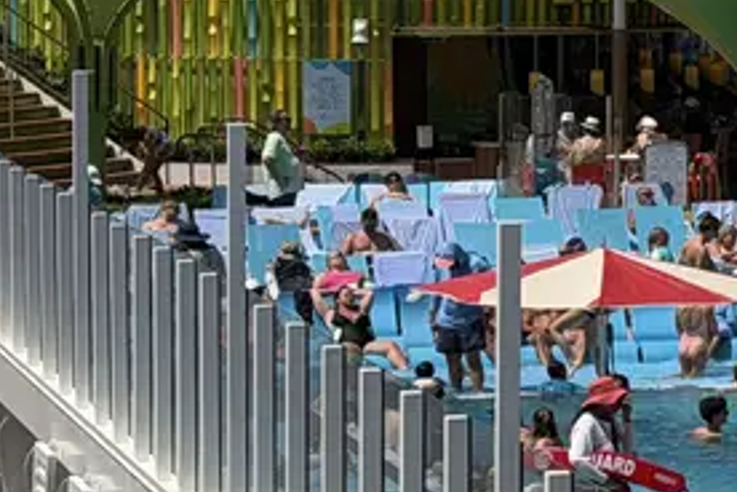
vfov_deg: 6.3
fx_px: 4442
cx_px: 1458
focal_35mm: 217
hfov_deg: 9.0
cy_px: 203
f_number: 1.78
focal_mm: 6.76
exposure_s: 1/11364
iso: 80
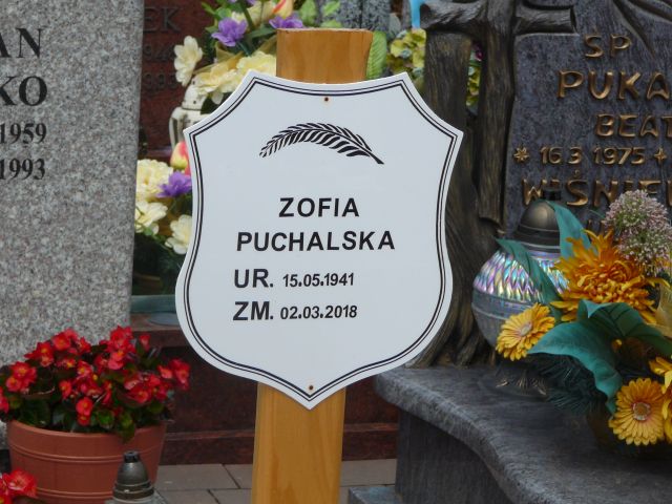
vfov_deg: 10.8
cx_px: 336
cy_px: 252
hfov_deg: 14.4
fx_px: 2660
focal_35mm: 137
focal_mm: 20.4
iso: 80
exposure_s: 1/400
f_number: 6.3
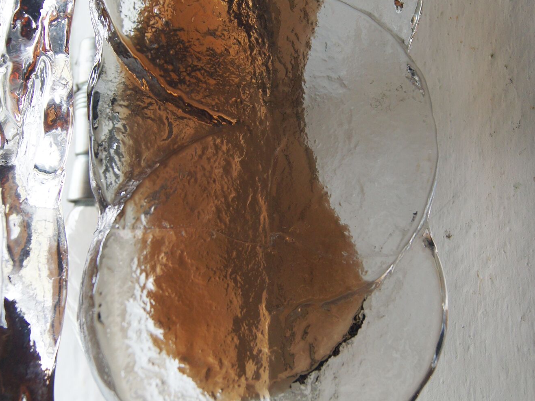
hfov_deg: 33.8
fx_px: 881
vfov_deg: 25.7
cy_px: 202
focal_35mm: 57
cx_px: 267
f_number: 5.6
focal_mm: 26
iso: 400
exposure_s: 1/100
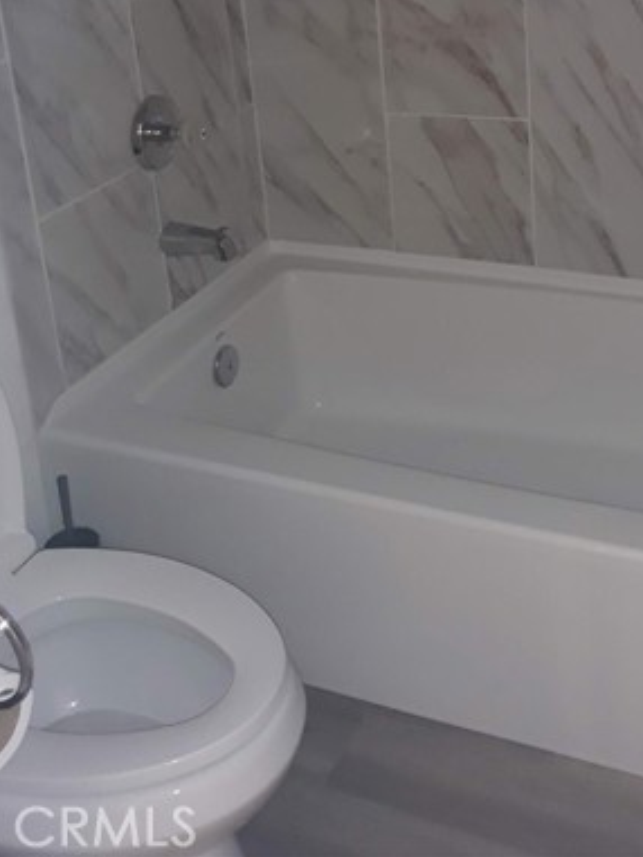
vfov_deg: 38.5
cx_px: 414
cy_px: 139
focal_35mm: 47
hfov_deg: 30.7
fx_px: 1163
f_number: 1.7
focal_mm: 3.7
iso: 160
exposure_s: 1/40
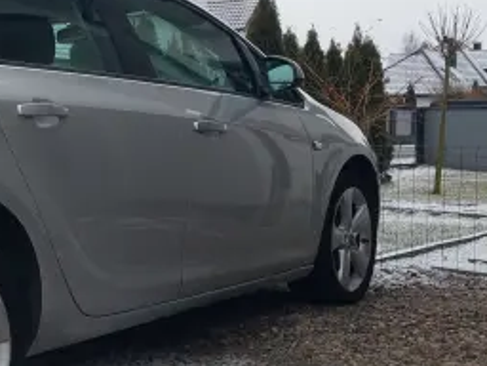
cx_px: -51
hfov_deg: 24.2
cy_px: 162
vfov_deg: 19.6
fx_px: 1055
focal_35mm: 75
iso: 32
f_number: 1.8
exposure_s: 1/100
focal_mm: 4.6
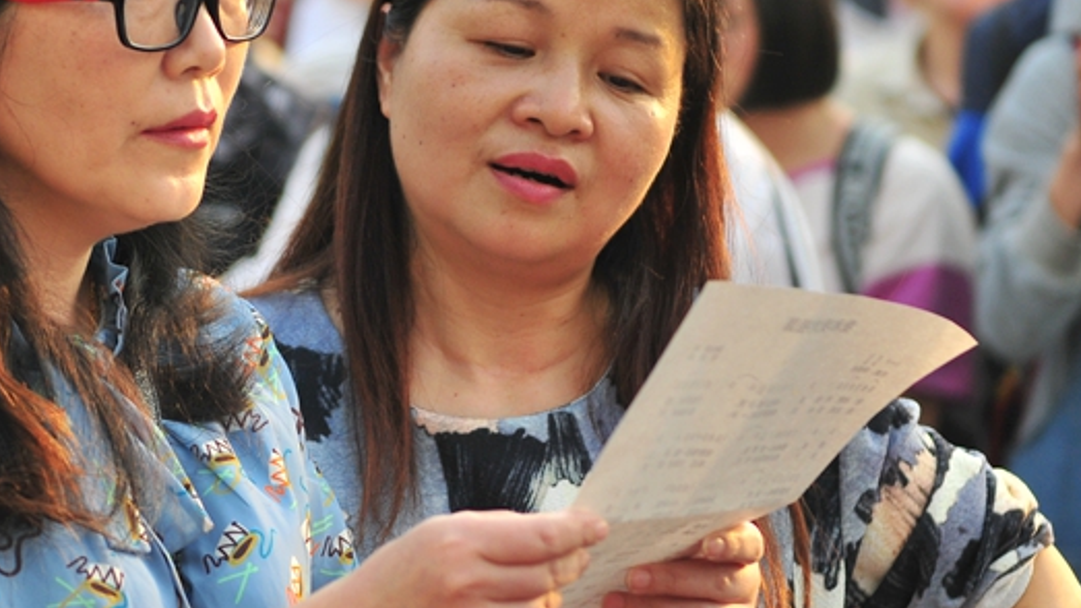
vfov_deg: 5.6
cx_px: 227
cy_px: 296
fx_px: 6162
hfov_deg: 10.0
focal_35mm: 215
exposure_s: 1/800
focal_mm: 70
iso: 200
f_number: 2.8
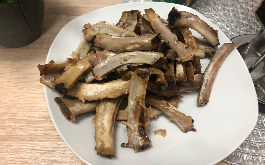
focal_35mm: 30
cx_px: 134
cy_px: 65
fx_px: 217
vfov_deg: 41.6
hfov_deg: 62.9
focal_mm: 3.99
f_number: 1.8
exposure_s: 1/17
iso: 64
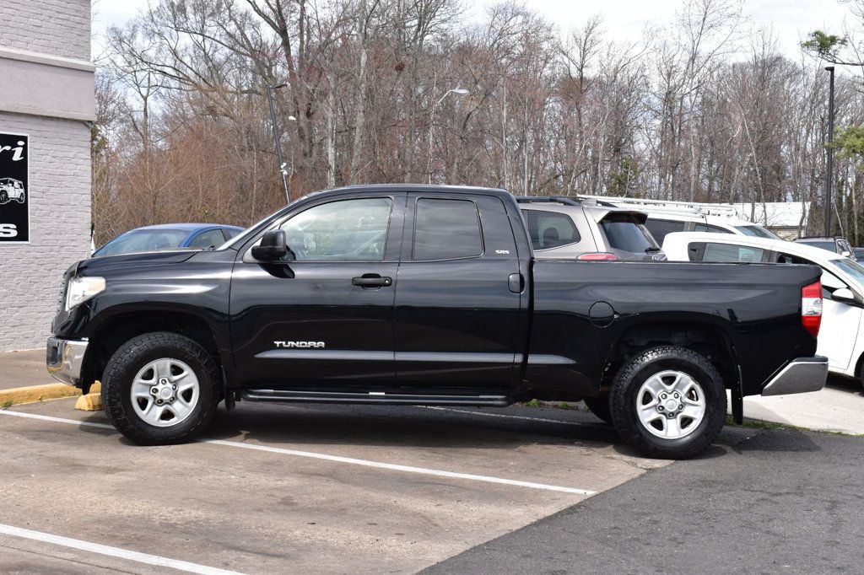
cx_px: 432
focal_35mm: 51
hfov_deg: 38.9
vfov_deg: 26.5
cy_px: 288
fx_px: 1224
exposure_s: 1/400
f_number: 11
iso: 400
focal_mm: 34
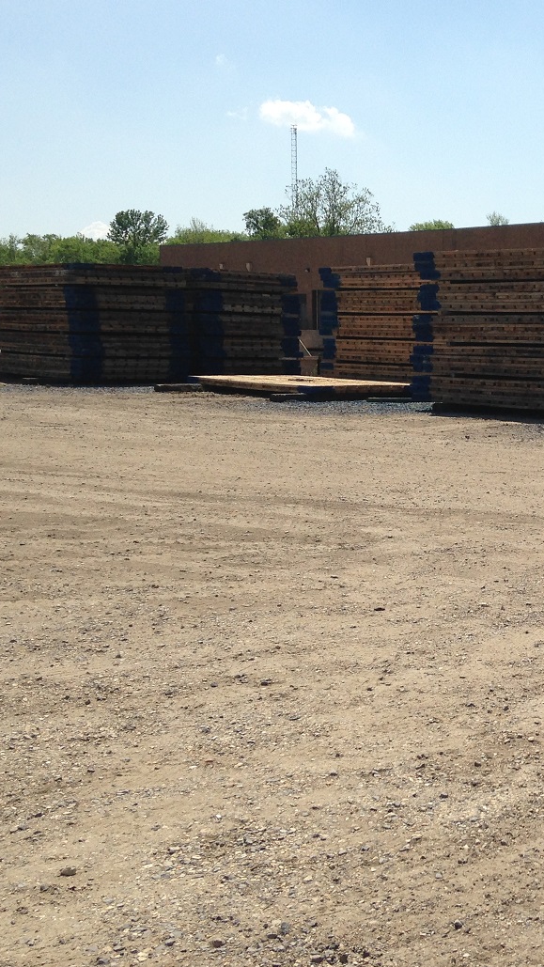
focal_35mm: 57
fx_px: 1461
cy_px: 410
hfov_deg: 20.1
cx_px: 601
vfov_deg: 36.5
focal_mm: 4.12
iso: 50
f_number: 2.4
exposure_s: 1/2463
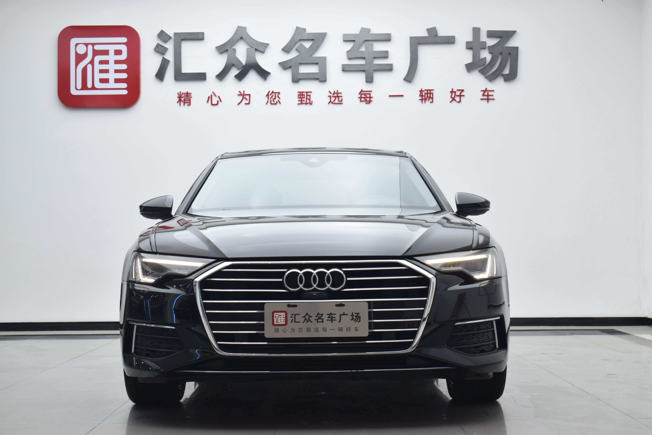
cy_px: 218
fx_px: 1087
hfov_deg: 33.4
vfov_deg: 22.6
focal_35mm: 60
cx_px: 326
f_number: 7.1
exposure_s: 1/160
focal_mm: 40
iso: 1000
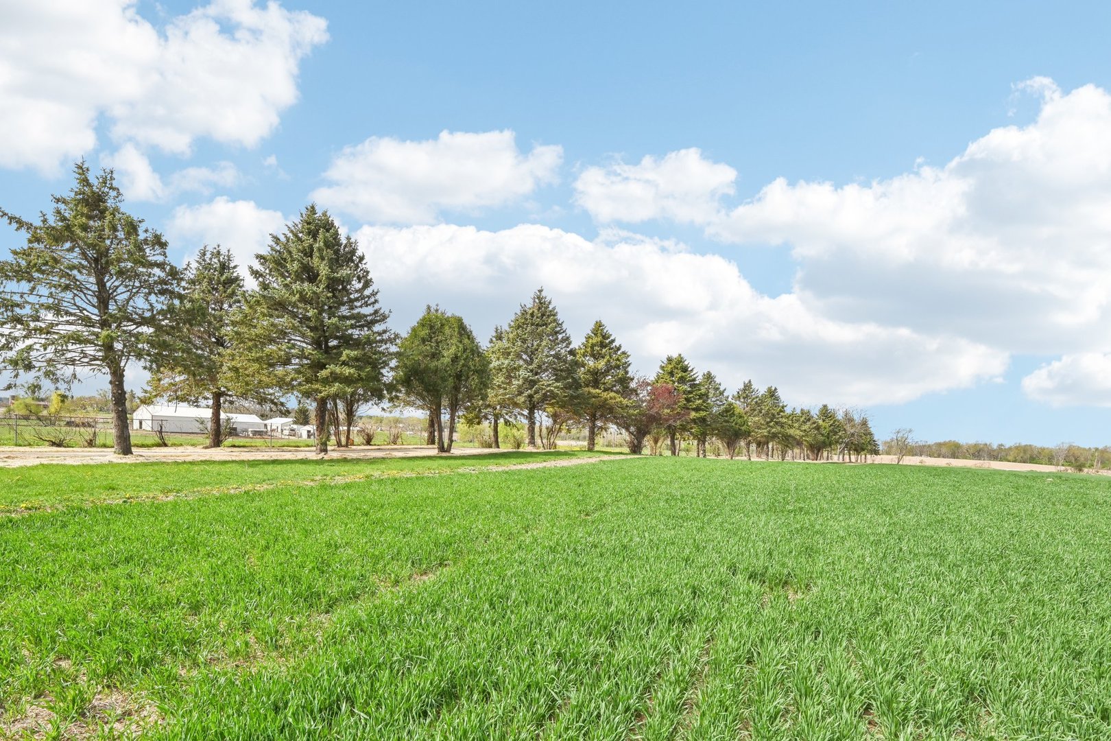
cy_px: 370
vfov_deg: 65.9
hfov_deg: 88.4
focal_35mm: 18
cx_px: 556
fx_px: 571
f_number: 8
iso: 800
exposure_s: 1/3200
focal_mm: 18.5
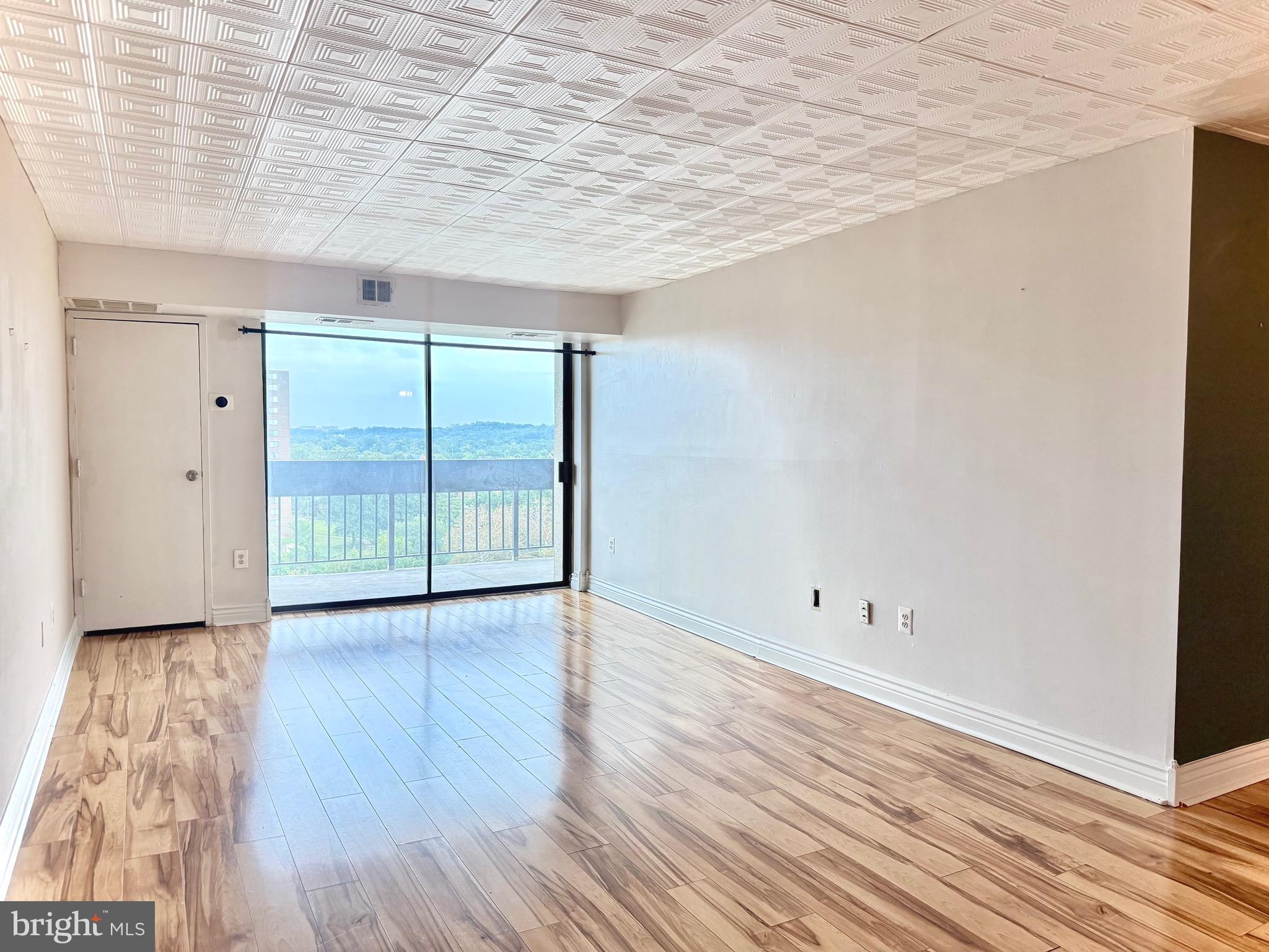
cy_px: 476
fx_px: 880
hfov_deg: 71.6
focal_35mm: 24
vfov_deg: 56.8
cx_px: 634
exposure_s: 1/190
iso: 200
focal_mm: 6.76
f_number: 1.78
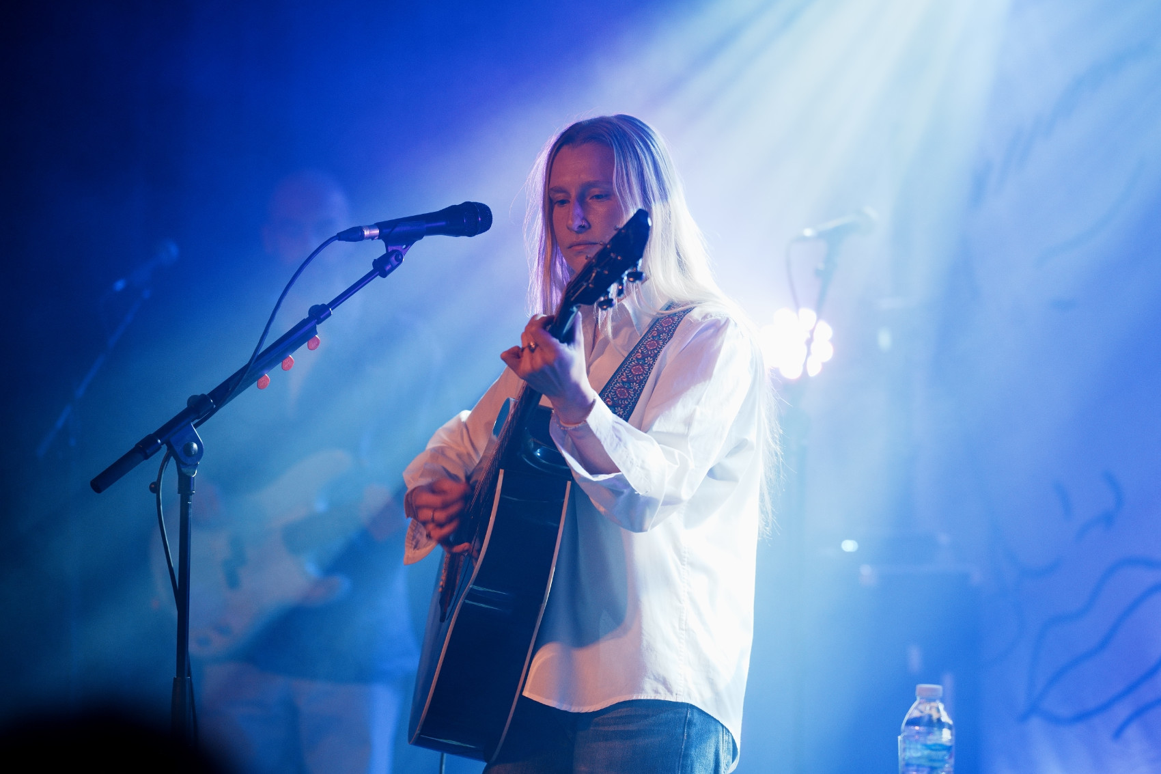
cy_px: 387
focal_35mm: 112
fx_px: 3628
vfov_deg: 12.2
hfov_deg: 18.2
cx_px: 580
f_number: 1.6
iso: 160
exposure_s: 1/125
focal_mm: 75
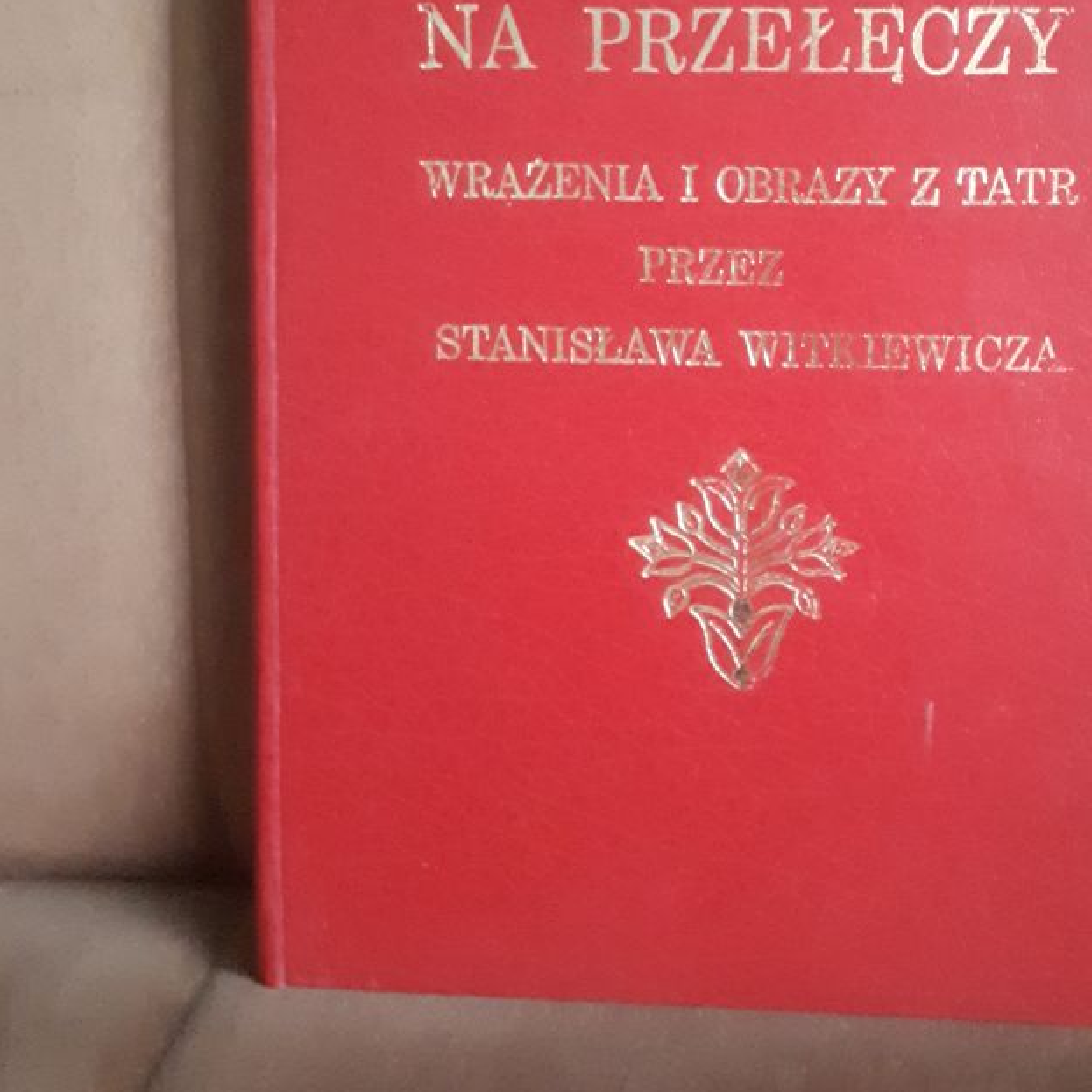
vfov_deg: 36.4
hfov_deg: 36.3
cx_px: 759
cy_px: 361
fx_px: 1642
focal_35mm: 46
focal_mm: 3.6
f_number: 1.9
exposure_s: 1/10
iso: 2000
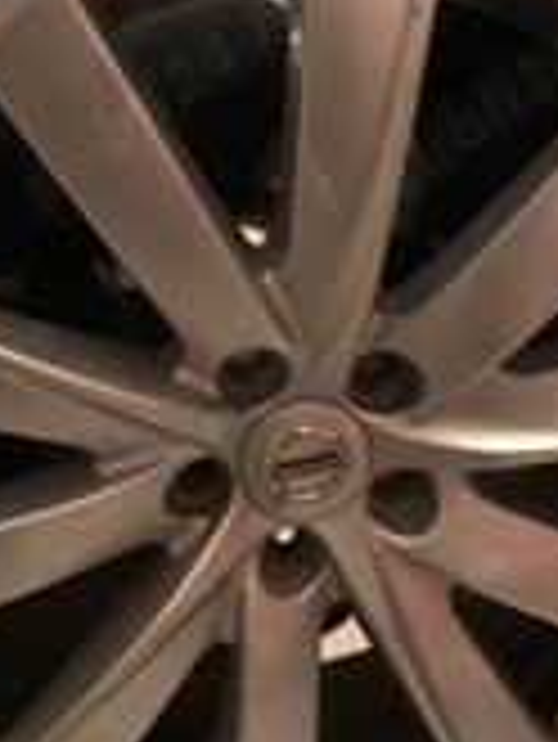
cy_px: 499
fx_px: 1460
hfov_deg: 21.6
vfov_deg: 28.3
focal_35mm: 68
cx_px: 256
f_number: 1.8
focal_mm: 4
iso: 500
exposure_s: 1/4
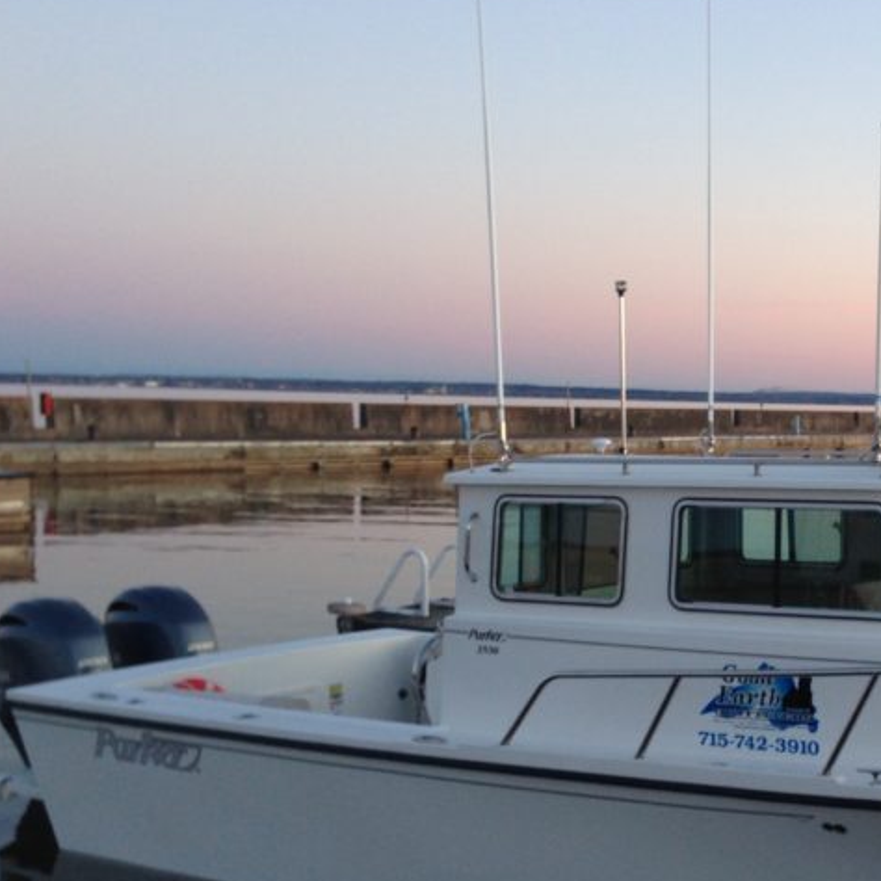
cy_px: 597
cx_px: 872
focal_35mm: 63
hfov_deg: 26.0
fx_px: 1814
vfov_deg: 27.1
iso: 50
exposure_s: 1/30
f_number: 2.4
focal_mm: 4.12
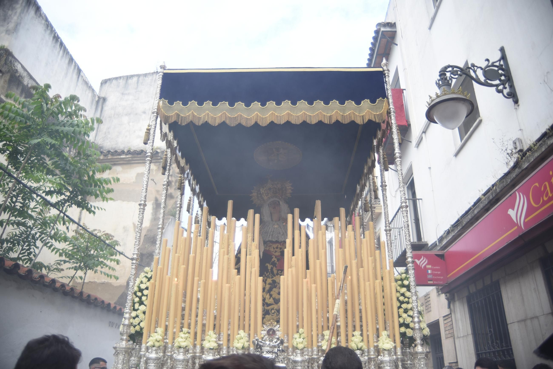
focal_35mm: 29
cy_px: 184
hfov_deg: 63.6
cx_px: 276
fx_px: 446
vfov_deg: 45.0
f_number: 3.5
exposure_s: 1/100
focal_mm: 29
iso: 100
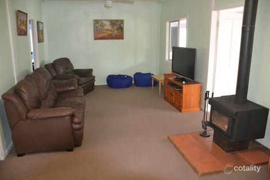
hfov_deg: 67.4
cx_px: 135
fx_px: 202
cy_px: 90
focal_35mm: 27
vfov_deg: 47.9
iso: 2500
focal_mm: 18
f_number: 3.5
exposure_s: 1/60
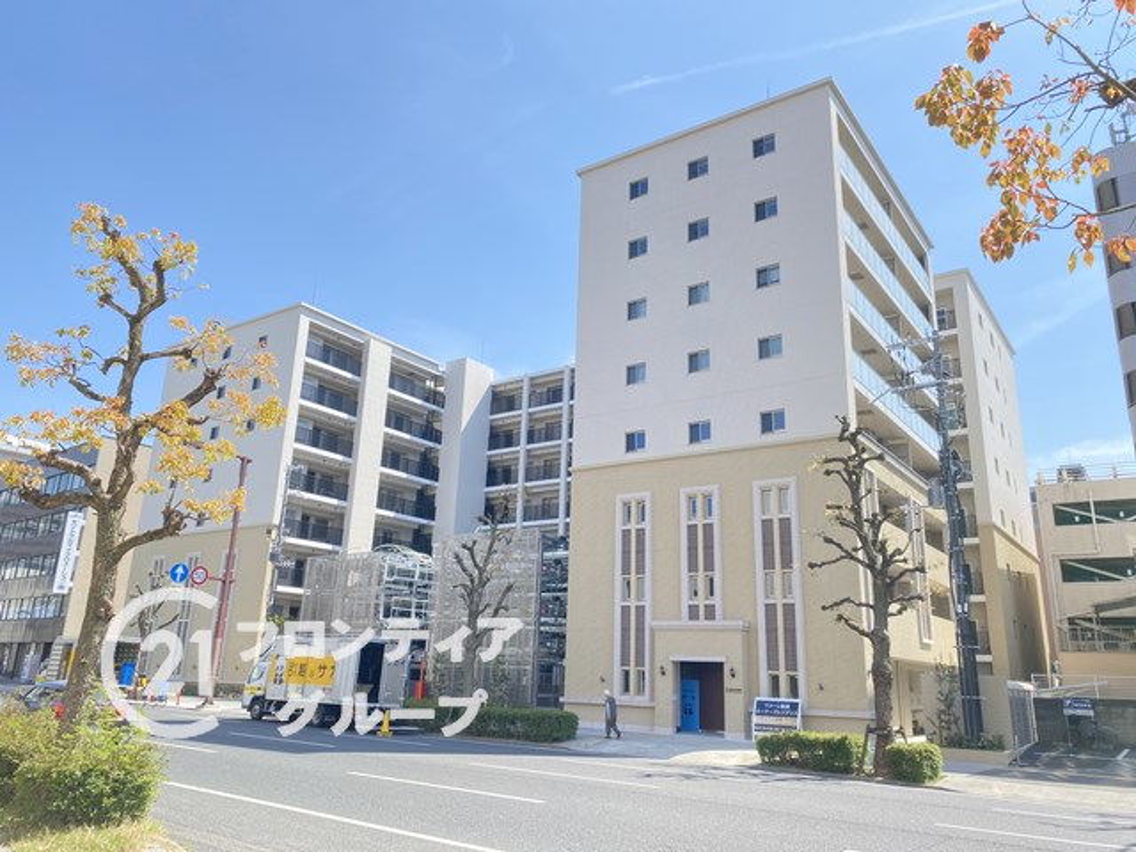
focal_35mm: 26
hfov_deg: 67.3
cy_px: 426
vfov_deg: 53.1
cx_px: 568
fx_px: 853
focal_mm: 4.25
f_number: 1.8
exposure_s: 1/805
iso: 32
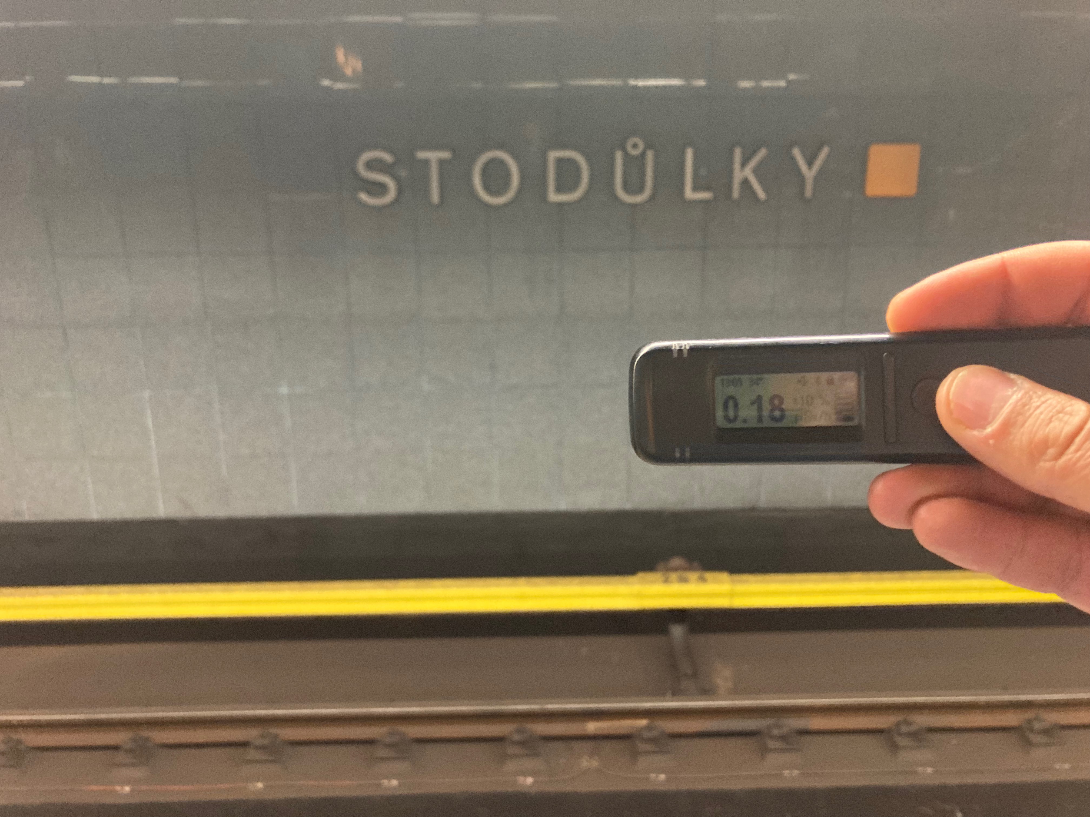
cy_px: 408
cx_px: 545
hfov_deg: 63.4
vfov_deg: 49.7
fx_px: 882
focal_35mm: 28
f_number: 1.8
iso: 400
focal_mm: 3.99
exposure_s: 1/25
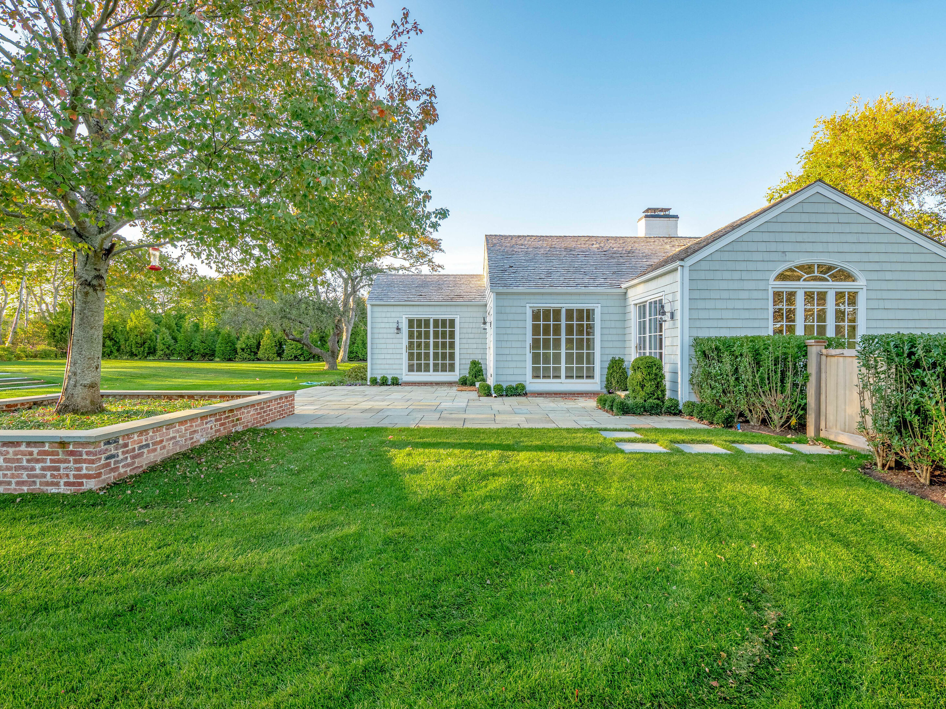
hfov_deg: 94.5
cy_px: 354
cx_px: 473
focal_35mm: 16
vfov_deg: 78.1
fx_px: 437
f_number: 5.6
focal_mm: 8
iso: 200
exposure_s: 1/500
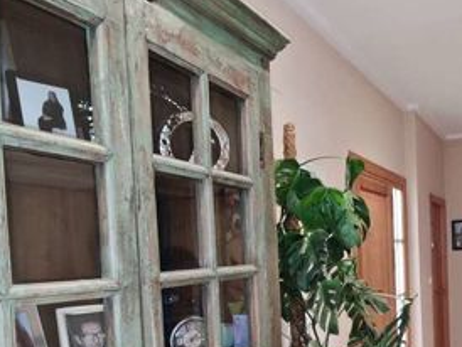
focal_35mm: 36
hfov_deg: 48.6
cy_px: 275
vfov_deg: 38.3
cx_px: 365
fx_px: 481
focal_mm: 2.16
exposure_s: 1/33.3
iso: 1000
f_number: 2.2
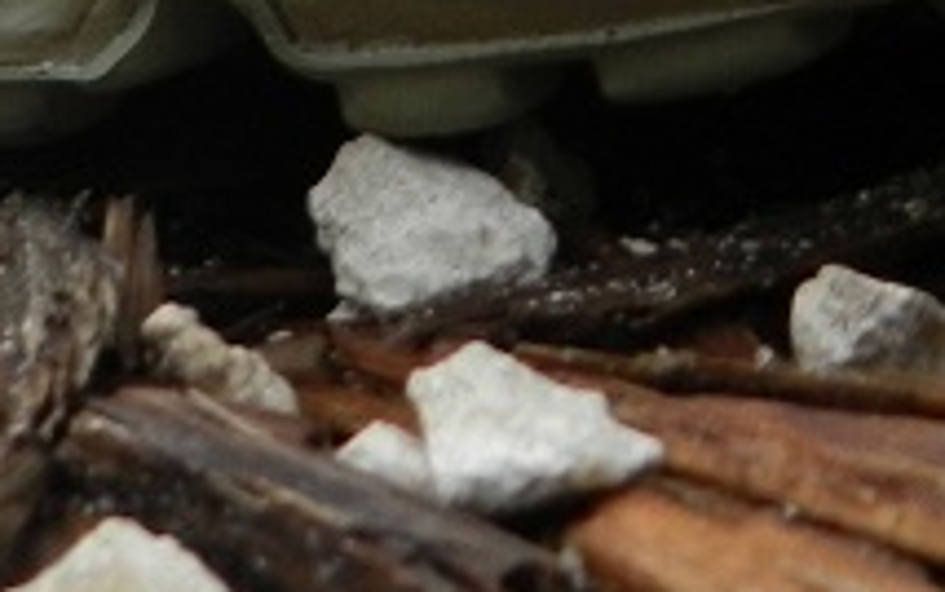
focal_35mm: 105
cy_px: -755
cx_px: -177
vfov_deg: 10.9
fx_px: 2706
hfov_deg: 18.8
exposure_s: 1/500
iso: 160
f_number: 3.4
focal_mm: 4
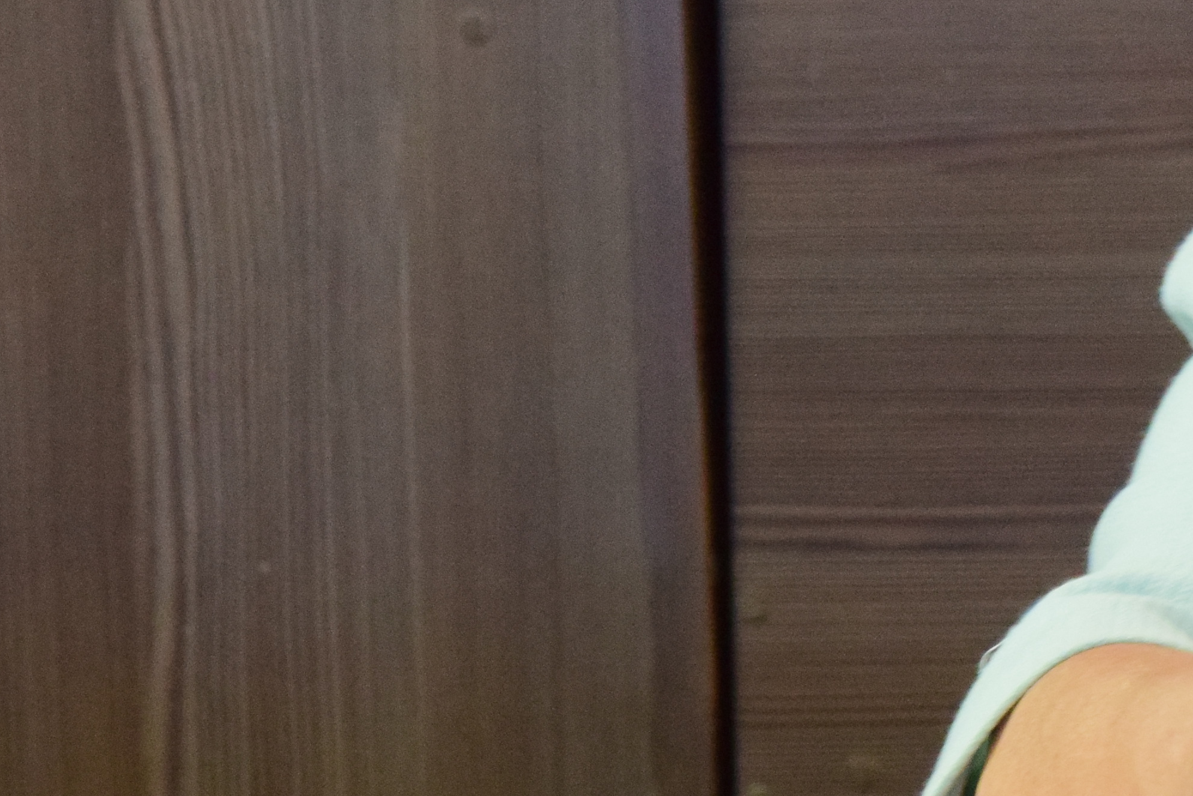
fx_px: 16469
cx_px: 1788
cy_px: 272
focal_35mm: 497
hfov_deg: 4.1
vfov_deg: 2.8
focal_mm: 110
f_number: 5.6
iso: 2000
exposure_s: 1/50
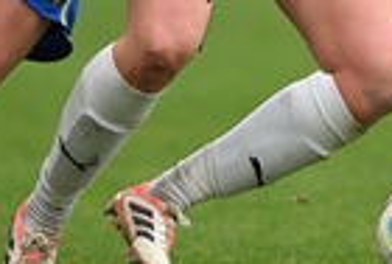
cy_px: -225
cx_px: 375
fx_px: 13989
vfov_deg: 1.1
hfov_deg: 1.6
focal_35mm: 1282
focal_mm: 300
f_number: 2.8
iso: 1400
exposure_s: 1/2000
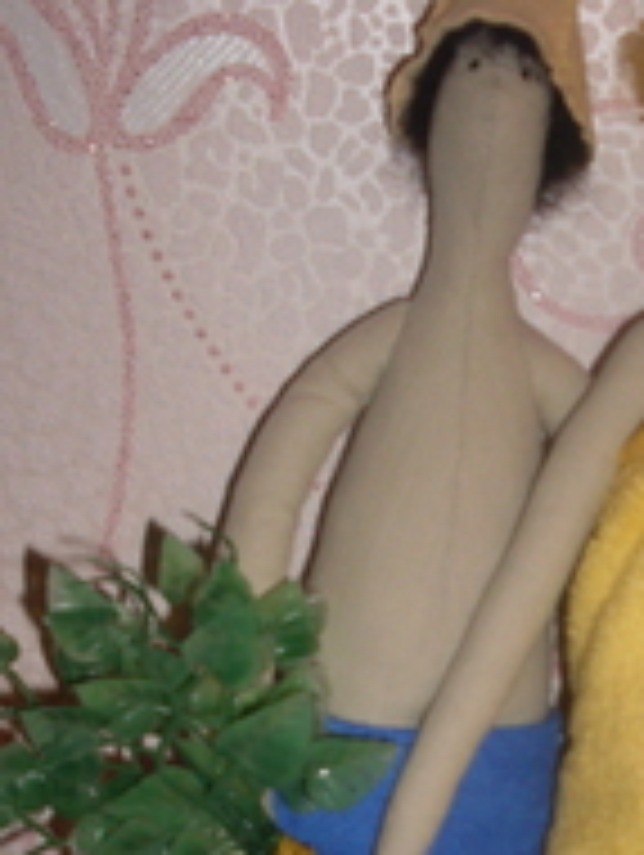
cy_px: 878
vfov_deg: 20.9
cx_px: 599
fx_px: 2228
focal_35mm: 90
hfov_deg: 16.2
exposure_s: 1/45
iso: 100
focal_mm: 6.3
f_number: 2.8
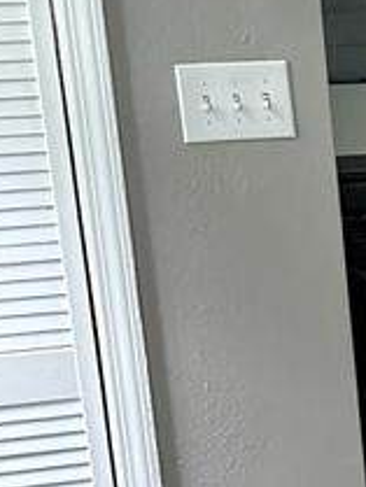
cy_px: 482
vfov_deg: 15.6
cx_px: 891
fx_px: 1746
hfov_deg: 10.3
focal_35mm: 124
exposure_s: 1/42
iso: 800
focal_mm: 6.76
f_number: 1.78
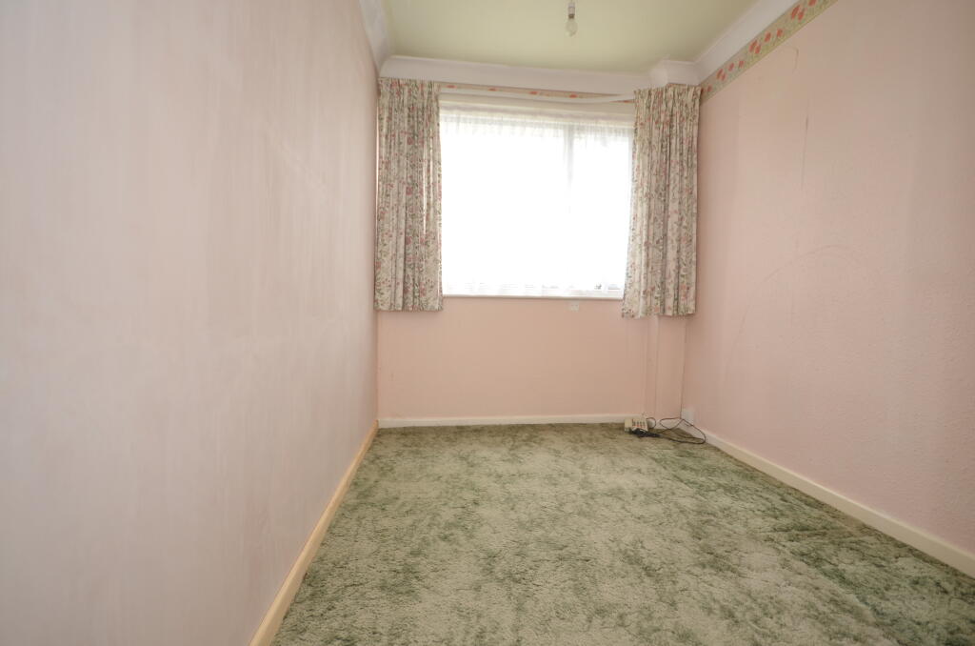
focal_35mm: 15
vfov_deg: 77.1
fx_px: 405
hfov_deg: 100.5
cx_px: 488
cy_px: 323
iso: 200
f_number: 4
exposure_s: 1/60
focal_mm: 10
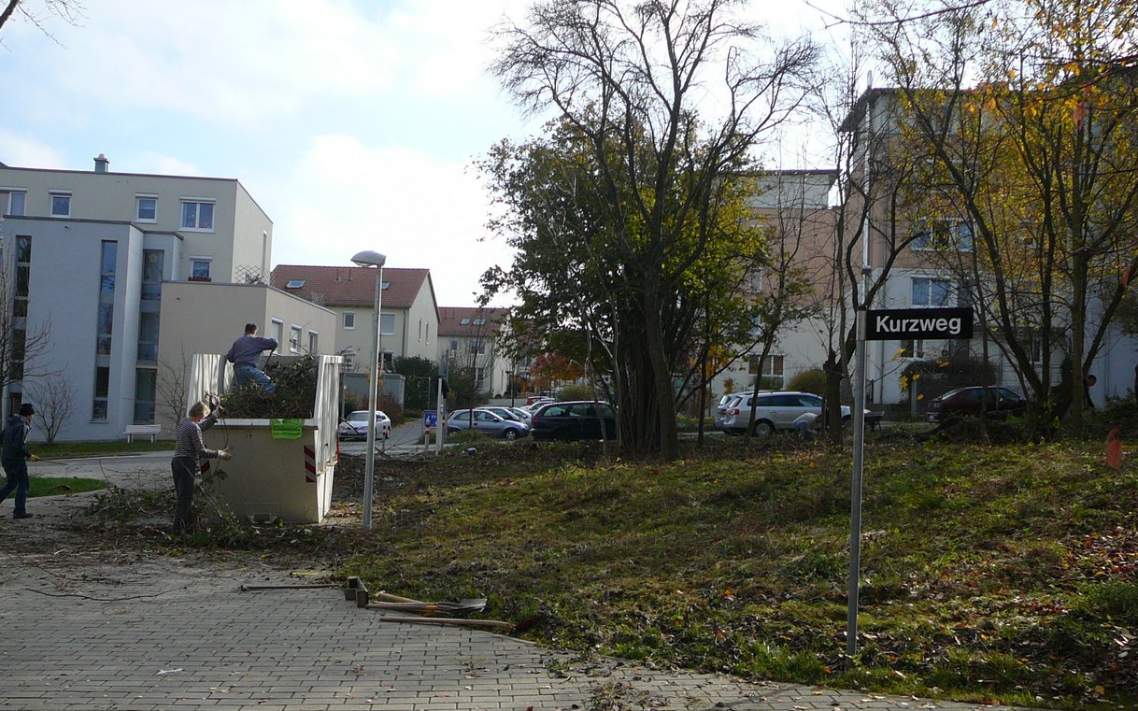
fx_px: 1209
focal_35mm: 39
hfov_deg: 50.4
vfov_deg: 32.7
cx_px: 562
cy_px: 415
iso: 80
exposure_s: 1/800
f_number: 2.8
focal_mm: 5.2
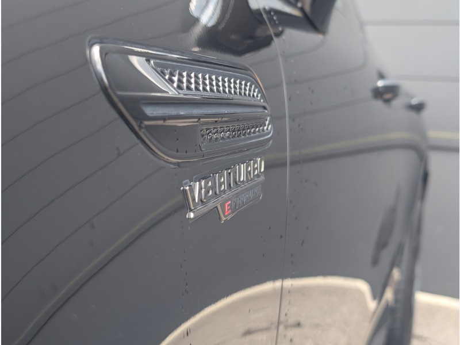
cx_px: 230
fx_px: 651
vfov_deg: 29.7
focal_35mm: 49
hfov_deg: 38.9
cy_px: 172
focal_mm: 6.9
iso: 184
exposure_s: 1/245
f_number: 1.68
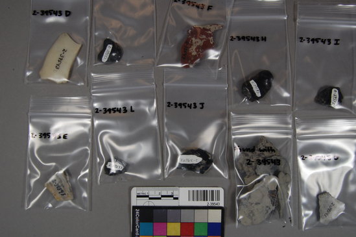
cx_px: 178
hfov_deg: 53.2
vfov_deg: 36.8
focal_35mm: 36
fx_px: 356
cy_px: 118
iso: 400
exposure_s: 1/15
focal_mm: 24
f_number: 22
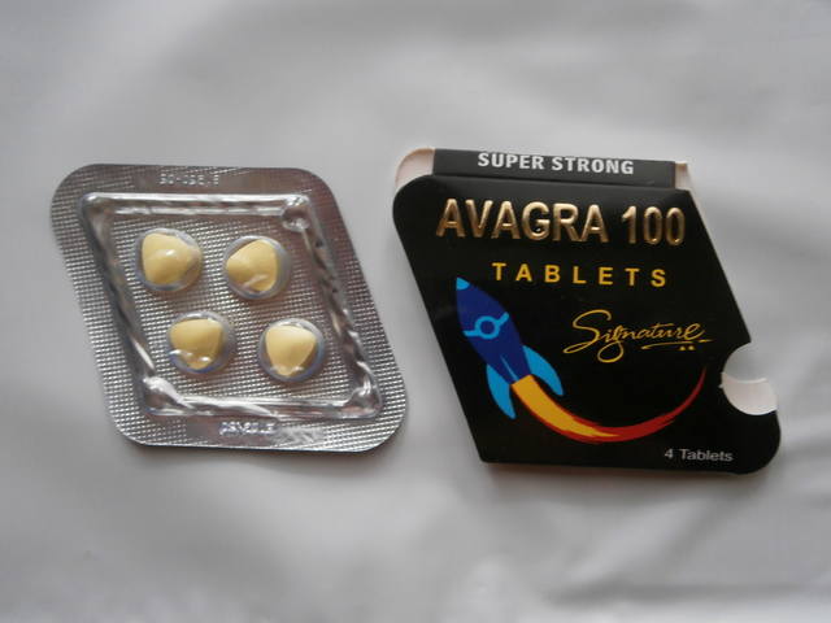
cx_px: 416
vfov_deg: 53.1
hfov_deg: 67.3
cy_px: 312
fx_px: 624
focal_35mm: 26
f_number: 2.8
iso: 200
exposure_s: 1/20
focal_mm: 4.7
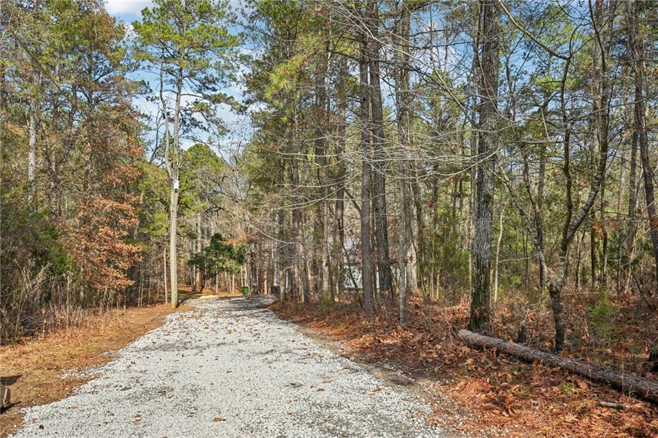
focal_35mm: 28
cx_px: 329
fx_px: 520
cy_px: 219
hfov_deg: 64.6
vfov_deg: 45.6
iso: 100
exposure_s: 1/200
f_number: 8
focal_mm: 28.5
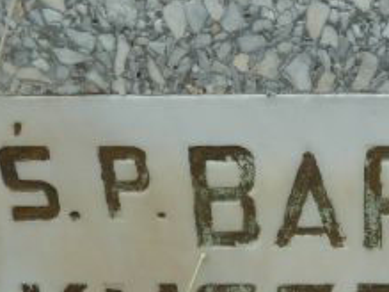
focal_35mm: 73
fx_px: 820
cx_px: 377
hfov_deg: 25.5
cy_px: 351
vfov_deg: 19.0
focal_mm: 4.1
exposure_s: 1/125
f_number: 4
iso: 80
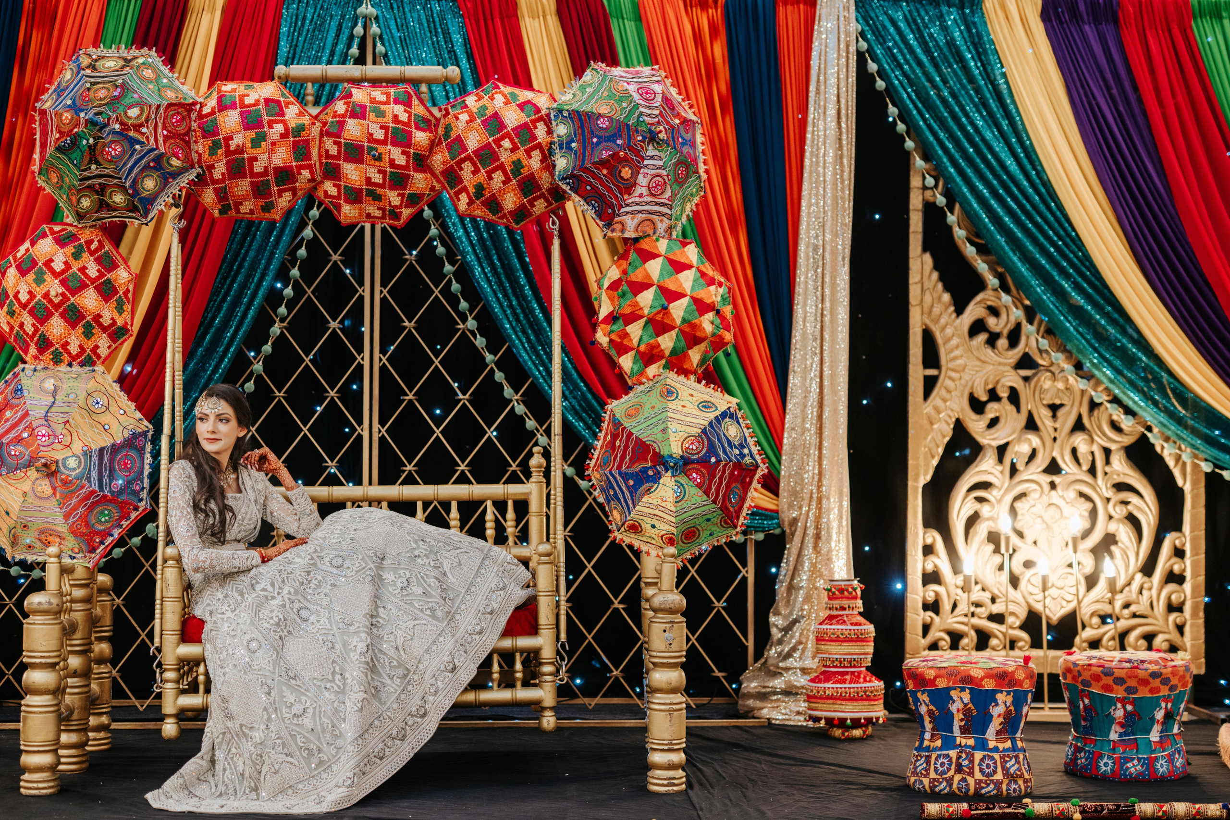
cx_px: 615
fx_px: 1708
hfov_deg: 39.6
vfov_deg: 27.0
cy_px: 410
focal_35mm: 50
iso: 1000
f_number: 2
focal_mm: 50
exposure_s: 1/160
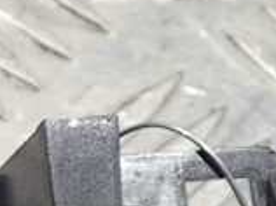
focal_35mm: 195
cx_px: -435
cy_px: 449
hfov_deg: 9.0
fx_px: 1552
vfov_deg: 7.2
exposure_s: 1/80
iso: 100
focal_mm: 5.5
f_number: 2.3
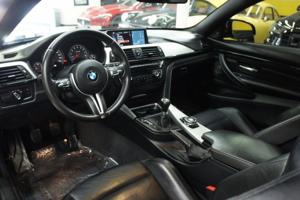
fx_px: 233
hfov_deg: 65.5
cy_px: 101
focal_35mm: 28
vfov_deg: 46.4
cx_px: 148
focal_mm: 18
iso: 1250
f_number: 3.5
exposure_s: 1/30
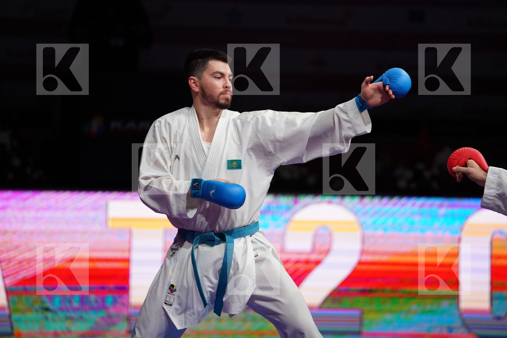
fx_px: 2816
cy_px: 169
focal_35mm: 200
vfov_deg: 6.9
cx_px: 254
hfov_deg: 10.3
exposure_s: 1/1000
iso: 2000
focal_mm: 200
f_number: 2.8
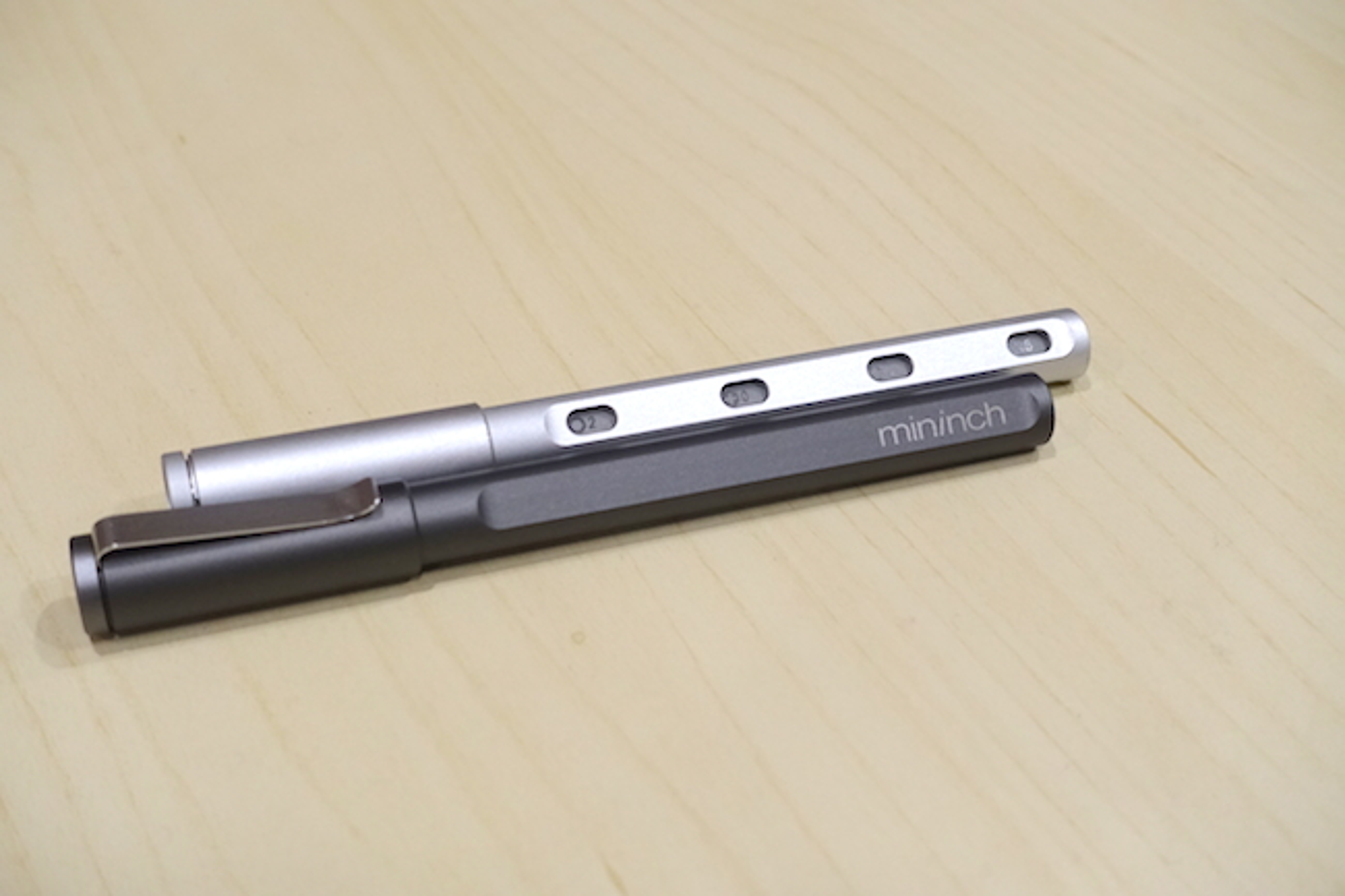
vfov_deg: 26.5
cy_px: 448
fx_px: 1905
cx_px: 672
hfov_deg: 38.9
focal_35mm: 51
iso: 1000
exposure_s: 1/60
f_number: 5
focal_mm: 18.7
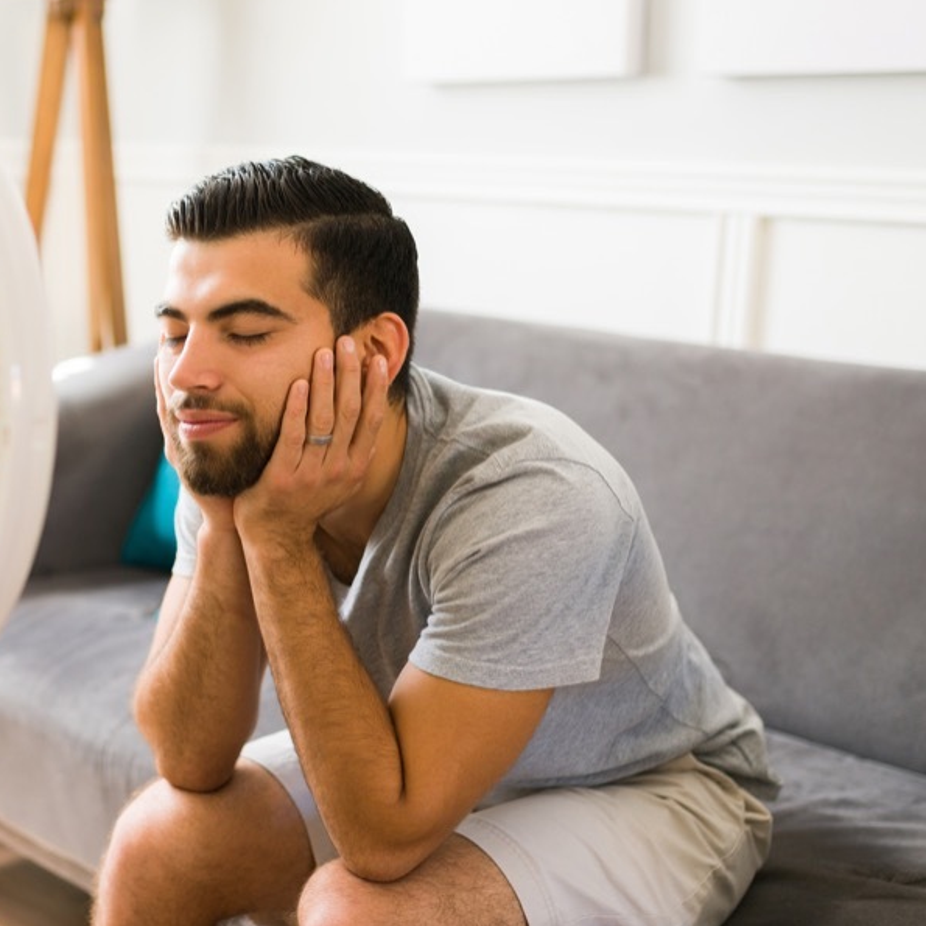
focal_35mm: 60
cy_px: 509
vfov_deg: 28.6
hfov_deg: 28.1
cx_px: 196
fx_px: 1816
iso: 320
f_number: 1.8
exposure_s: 1/160
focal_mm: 35
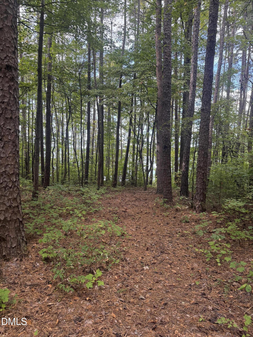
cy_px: 168
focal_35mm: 24
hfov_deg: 56.8
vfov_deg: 71.6
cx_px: 126
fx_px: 234
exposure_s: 1/166
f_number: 1.78
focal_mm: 6.76
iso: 100
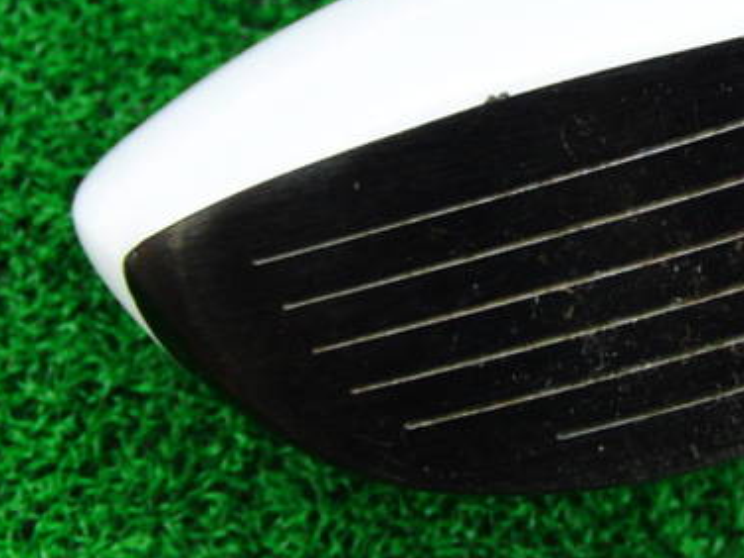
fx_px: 1354
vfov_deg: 23.2
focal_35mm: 63
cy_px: 210
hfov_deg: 29.8
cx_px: 621
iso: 400
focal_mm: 6.42
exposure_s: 1/40
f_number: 3.6
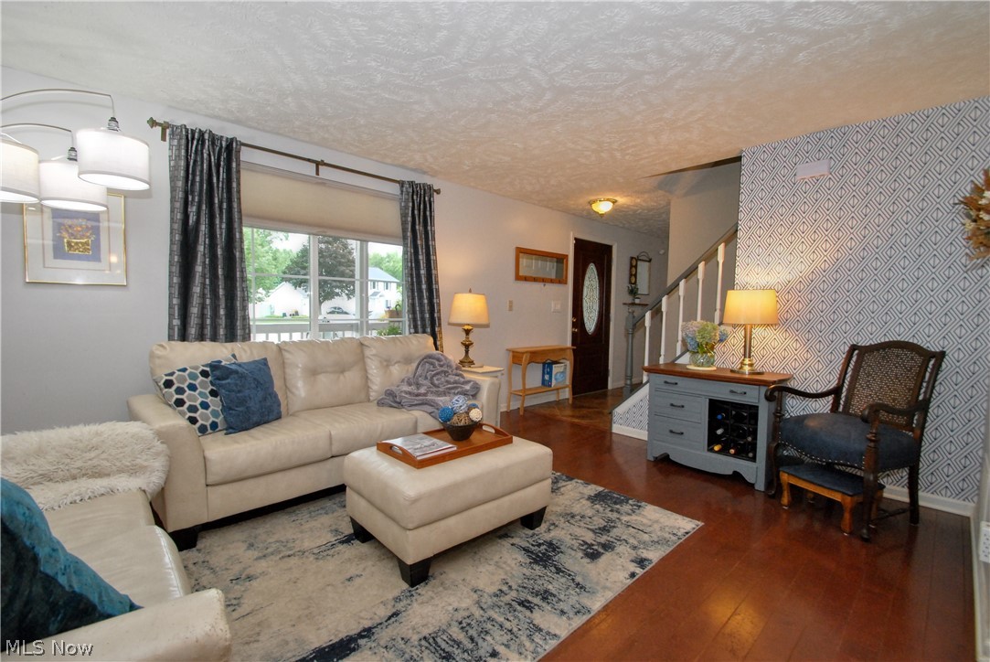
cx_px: 495
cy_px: 331
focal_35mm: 15
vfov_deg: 77.4
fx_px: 413
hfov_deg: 100.3
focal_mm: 10
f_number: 7.1
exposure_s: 1/60
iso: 1600
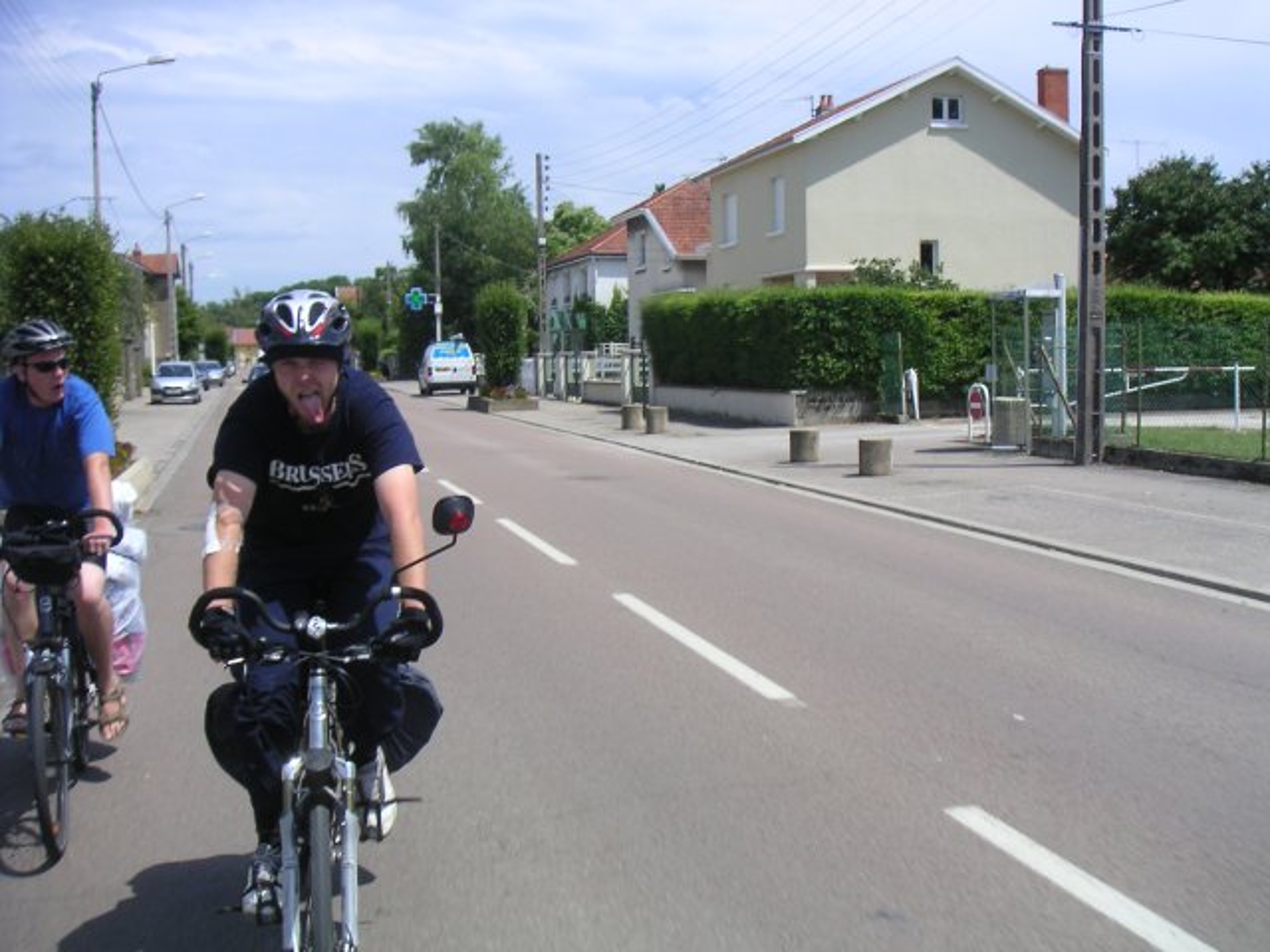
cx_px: 635
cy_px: 476
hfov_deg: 49.0
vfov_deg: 37.7
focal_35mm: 38
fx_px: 1394
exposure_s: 1/180
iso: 50
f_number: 6.7
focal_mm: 6
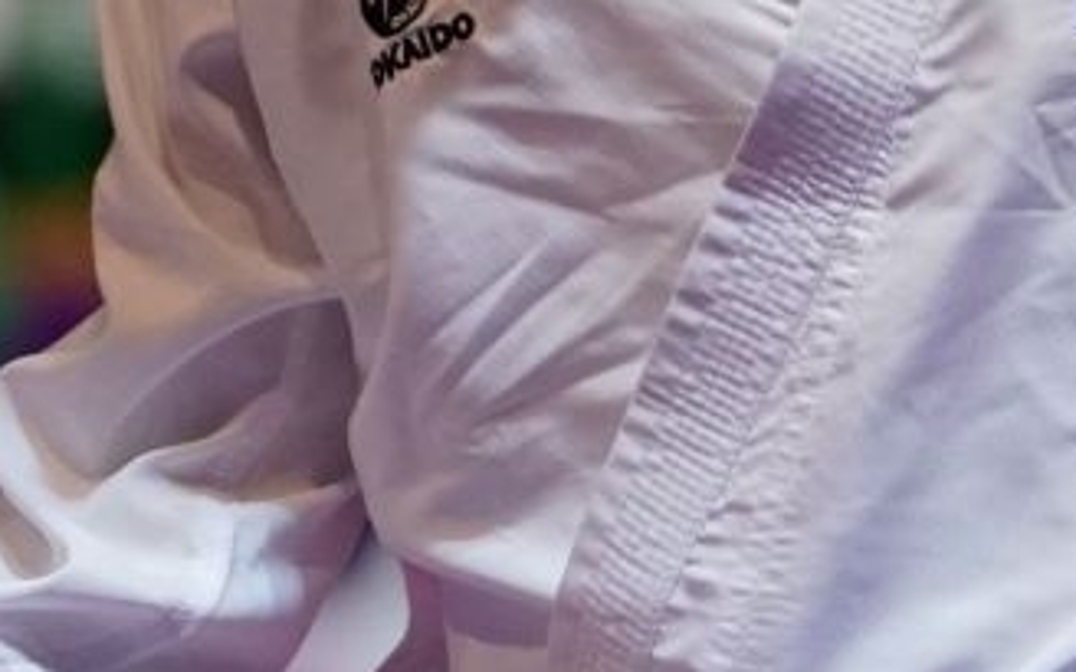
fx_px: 22932
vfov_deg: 1.7
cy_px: 600
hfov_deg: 2.7
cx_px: 508
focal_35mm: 782
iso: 4000
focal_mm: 140
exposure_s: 1/1000
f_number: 2.8
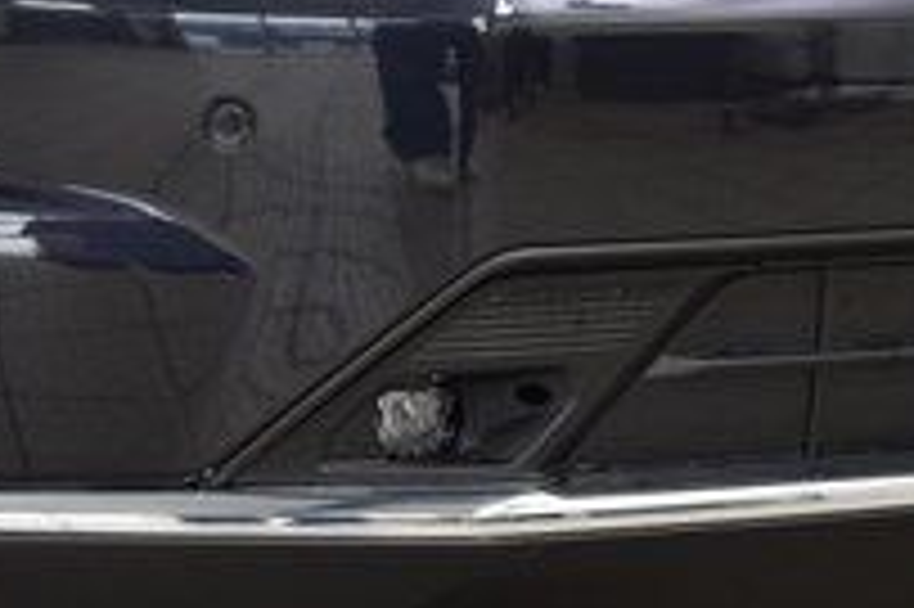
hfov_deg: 12.3
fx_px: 4200
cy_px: 97
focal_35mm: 166
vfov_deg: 8.3
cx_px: 833
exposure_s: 1/60
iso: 1600
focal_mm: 35
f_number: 5
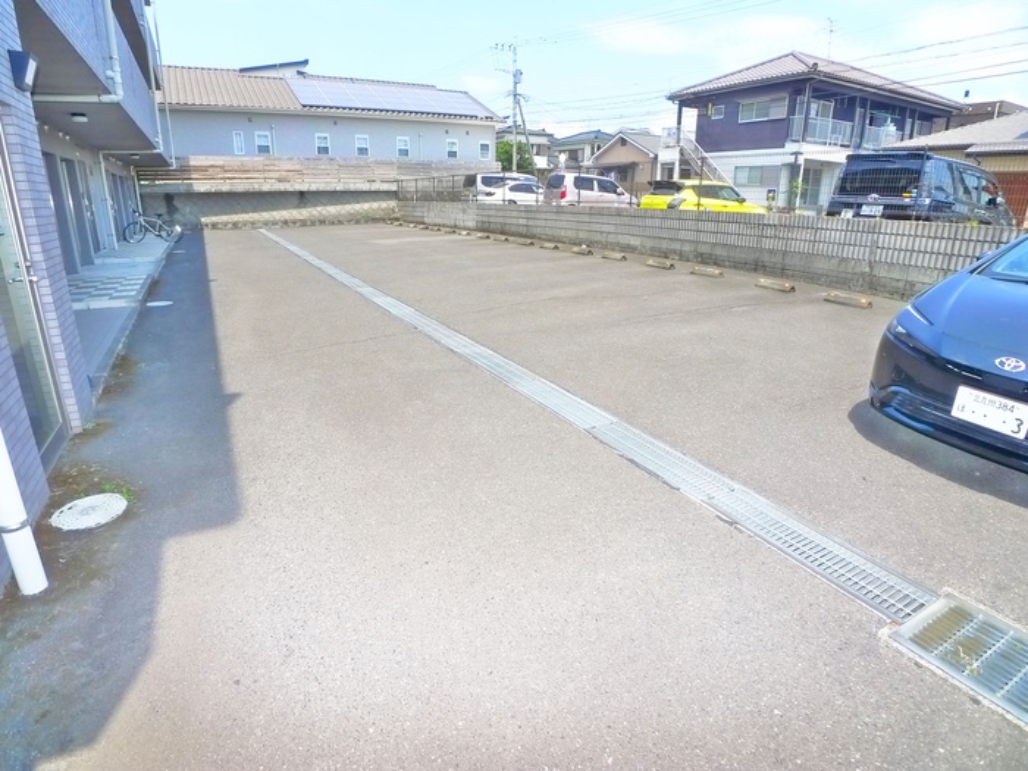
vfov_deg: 56.8
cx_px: 514
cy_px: 386
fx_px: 713
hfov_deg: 71.6
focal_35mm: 24
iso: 400
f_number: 4
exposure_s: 1/500
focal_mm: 5.1
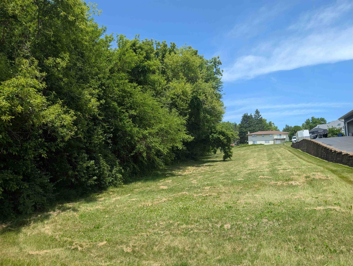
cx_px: 176
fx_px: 245
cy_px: 133
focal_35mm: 24
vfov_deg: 56.9
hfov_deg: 71.5
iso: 20
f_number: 1.68
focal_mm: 6.9
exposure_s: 1/840
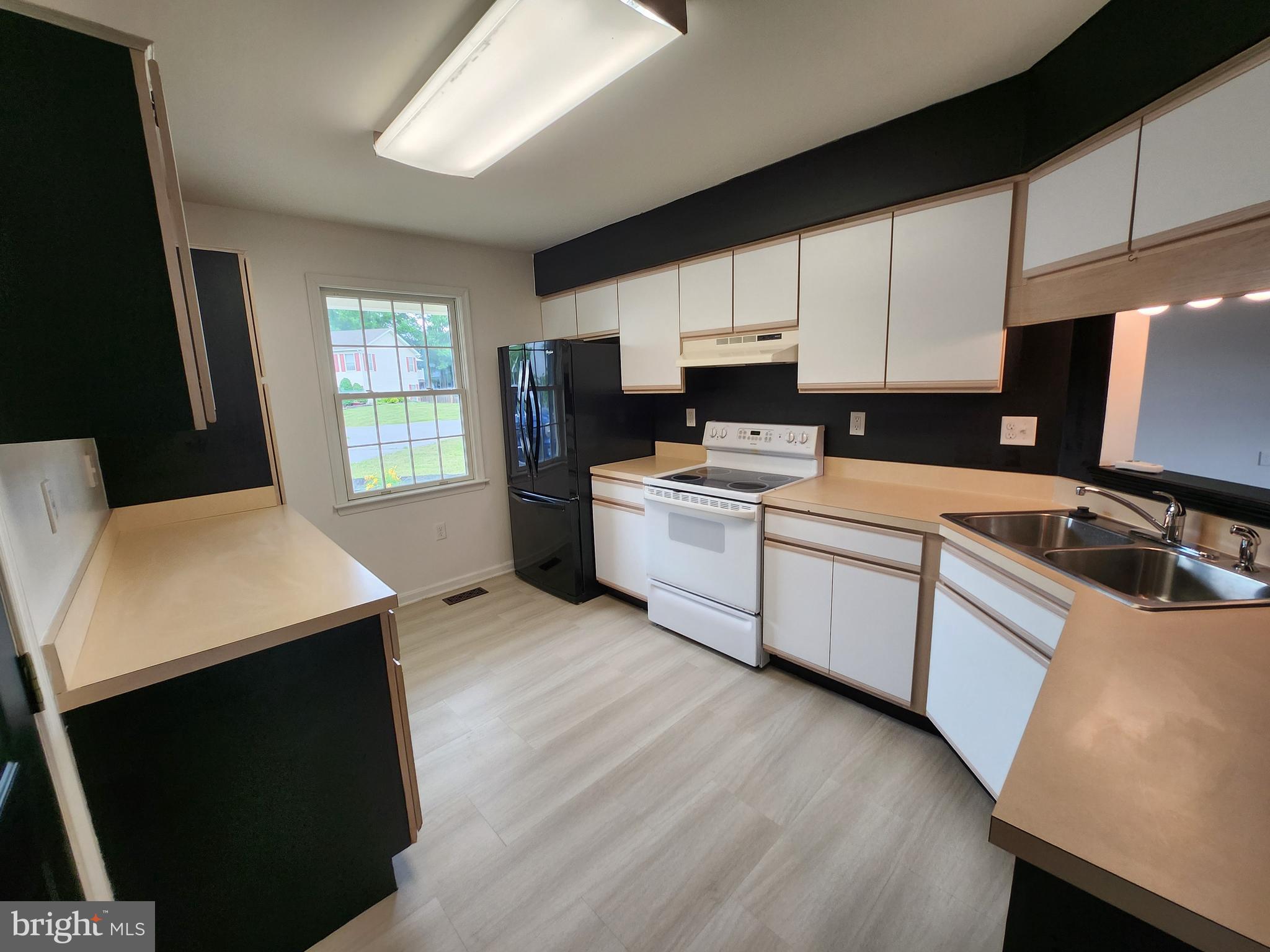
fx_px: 477
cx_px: 635
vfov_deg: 89.9
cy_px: 476
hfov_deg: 106.2
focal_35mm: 13
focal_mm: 1.7
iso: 100
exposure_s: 1/60
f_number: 2.2
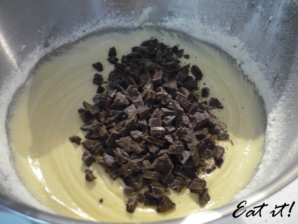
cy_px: 112
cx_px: 149
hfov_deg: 55.4
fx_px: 284
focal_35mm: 33
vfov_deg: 42.9
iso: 800
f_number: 2.8
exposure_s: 1/20
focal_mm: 5.5
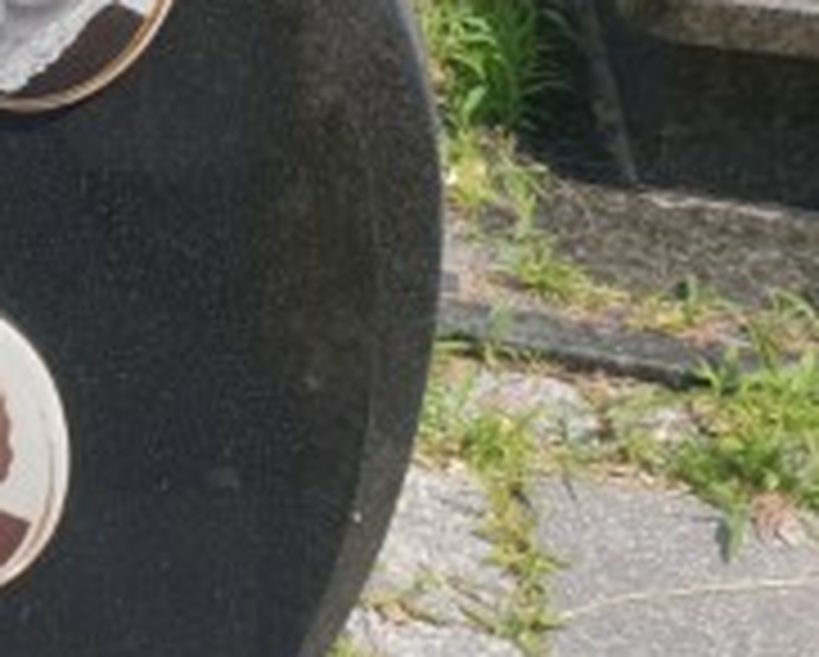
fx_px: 2160
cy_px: 130
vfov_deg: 17.2
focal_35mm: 89
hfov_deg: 18.1
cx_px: -544
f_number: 2.4
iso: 50
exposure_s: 1/1605
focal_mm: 4.3
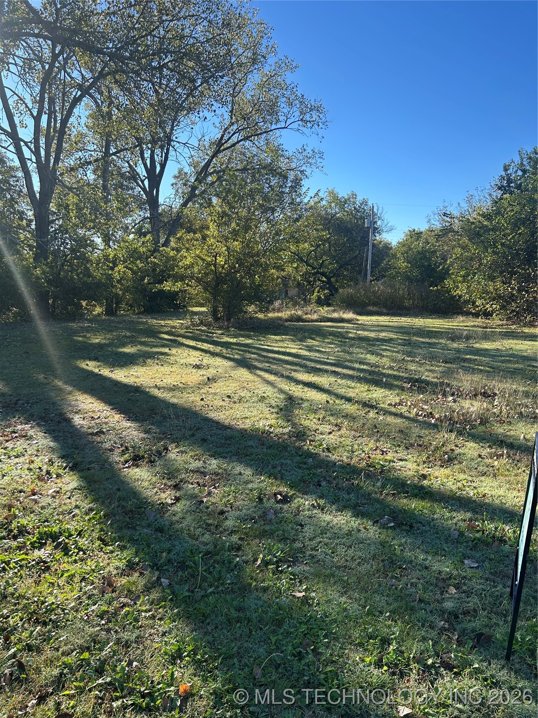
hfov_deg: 53.1
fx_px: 539
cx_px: 269
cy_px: 359
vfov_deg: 67.3
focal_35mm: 26
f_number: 1.5
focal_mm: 5.7
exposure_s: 1/1531
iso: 50
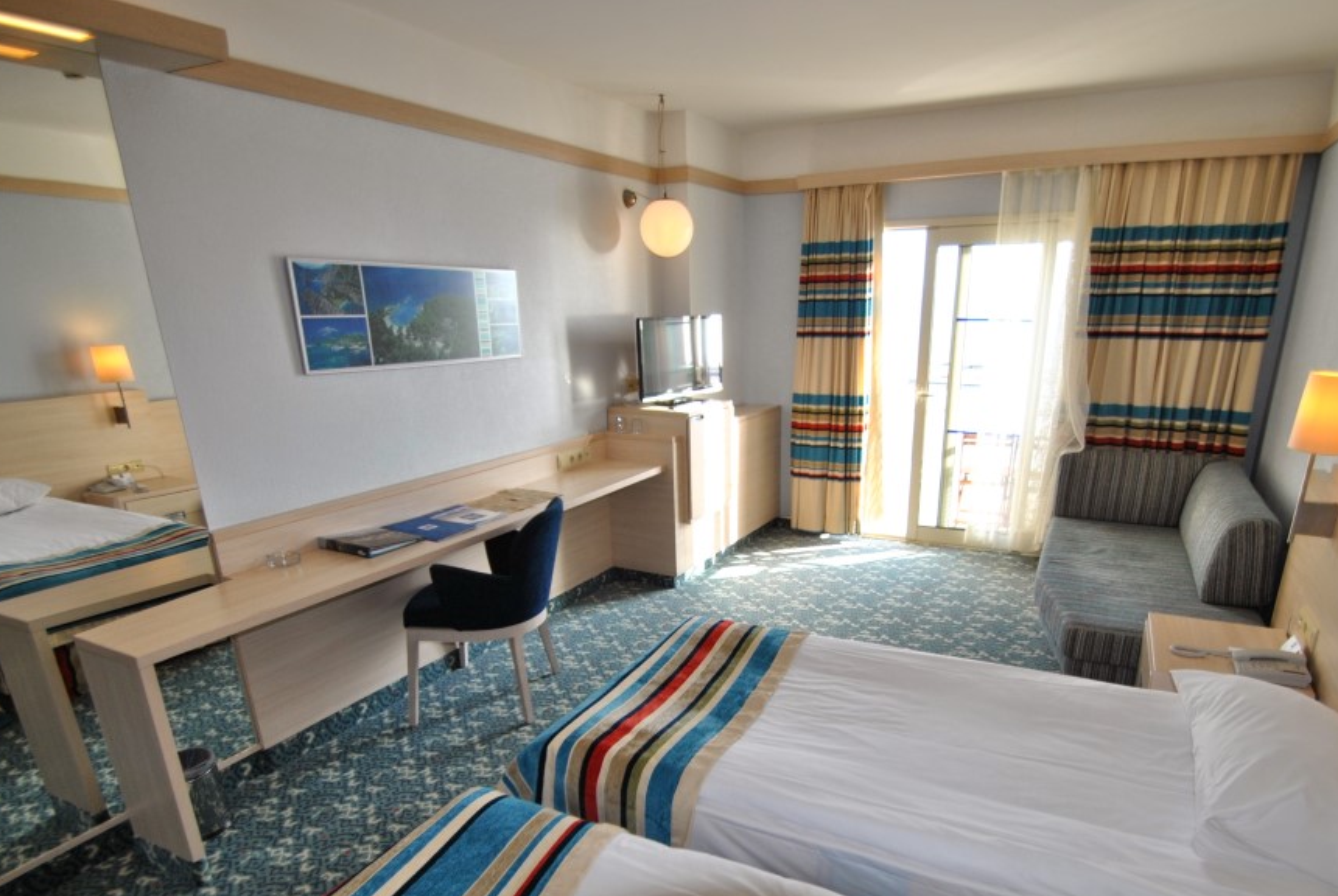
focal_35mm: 20
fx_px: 744
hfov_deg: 83.6
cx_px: 744
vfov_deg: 60.9
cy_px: 583
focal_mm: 10
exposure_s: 1/125
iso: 140
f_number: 3.5
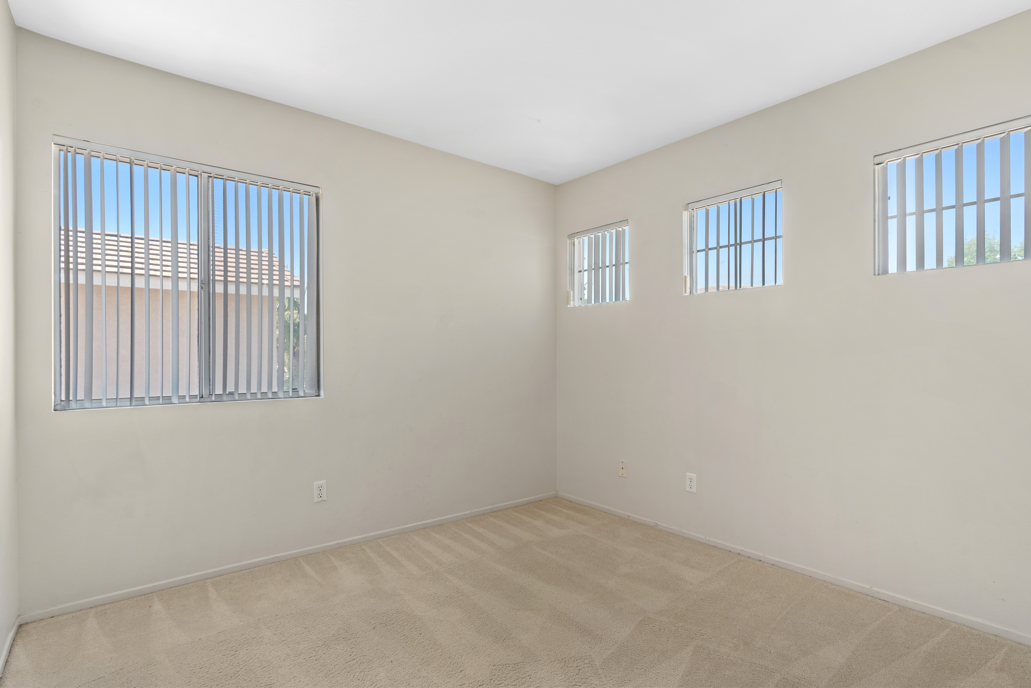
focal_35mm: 17
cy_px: 344
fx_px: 487
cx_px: 516
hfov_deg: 93.3
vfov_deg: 70.4
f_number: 7.1
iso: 250
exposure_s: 1/6
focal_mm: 17
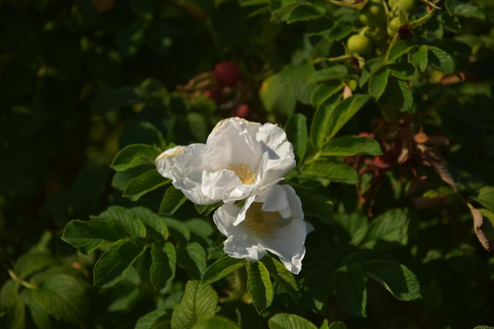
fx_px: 1440
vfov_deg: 13.0
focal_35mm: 105
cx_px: 247
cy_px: 164
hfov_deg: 19.5
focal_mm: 70
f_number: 4
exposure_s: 1/800
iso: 100
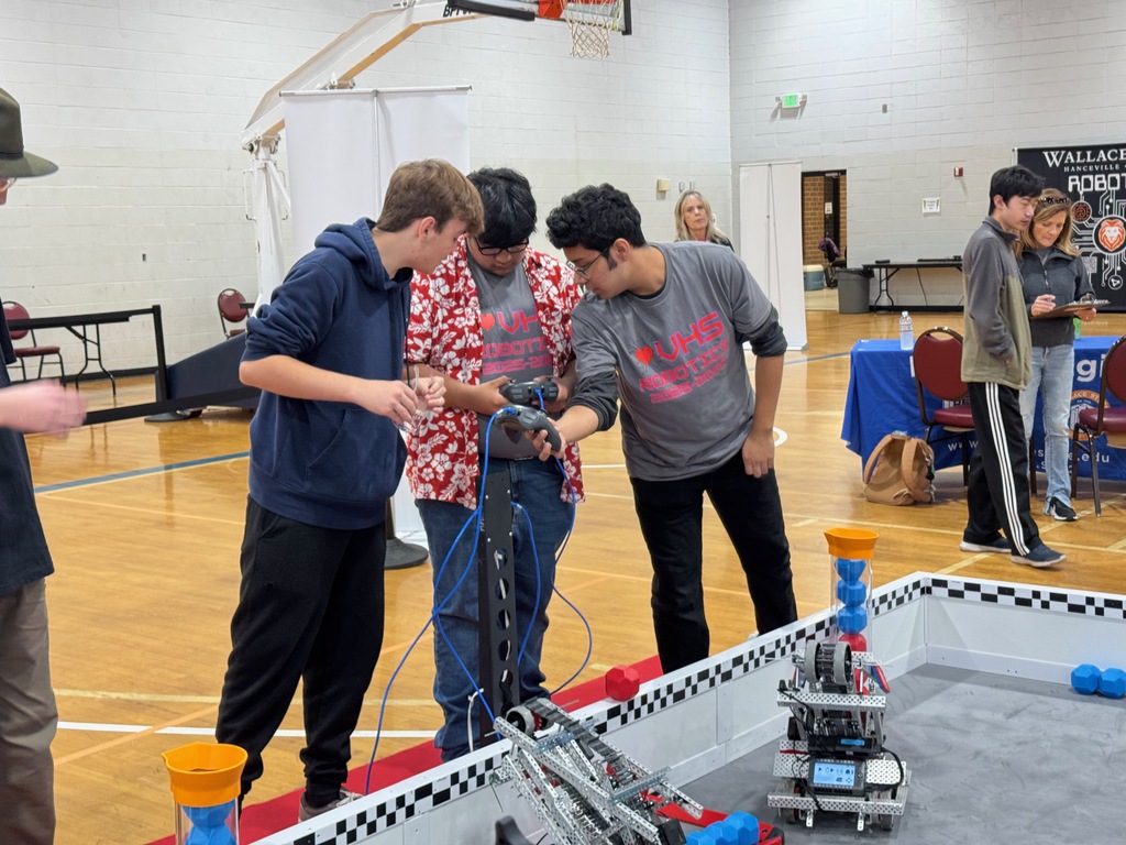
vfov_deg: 30.3
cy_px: 422
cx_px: 563
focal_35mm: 48
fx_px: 1561
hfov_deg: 39.7
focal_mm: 6.76
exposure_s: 1/62
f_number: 1.78
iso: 100
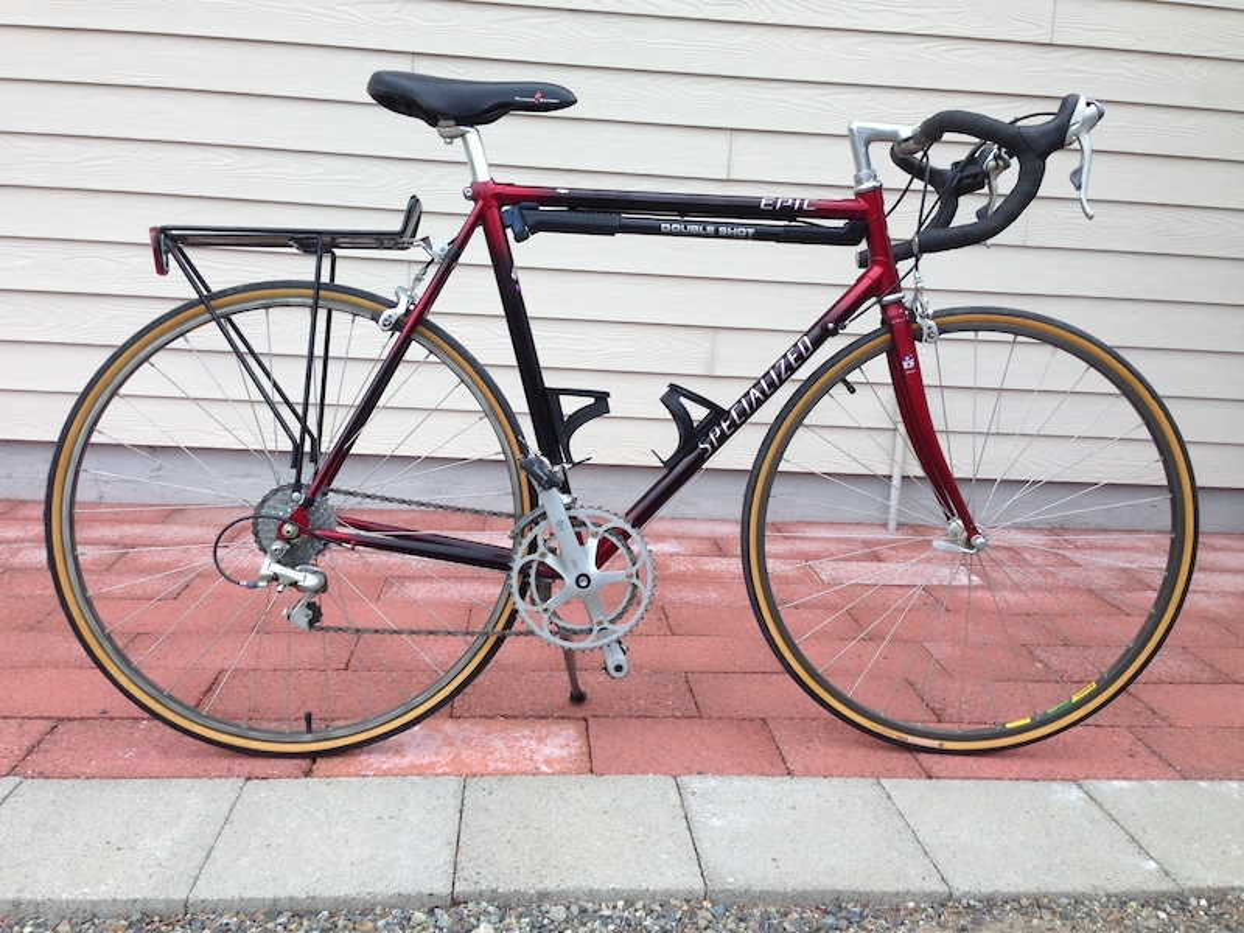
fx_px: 1186
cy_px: 466
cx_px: 622
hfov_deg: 55.4
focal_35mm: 33
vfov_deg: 42.9
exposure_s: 1/191
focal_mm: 4.12
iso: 50
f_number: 2.4
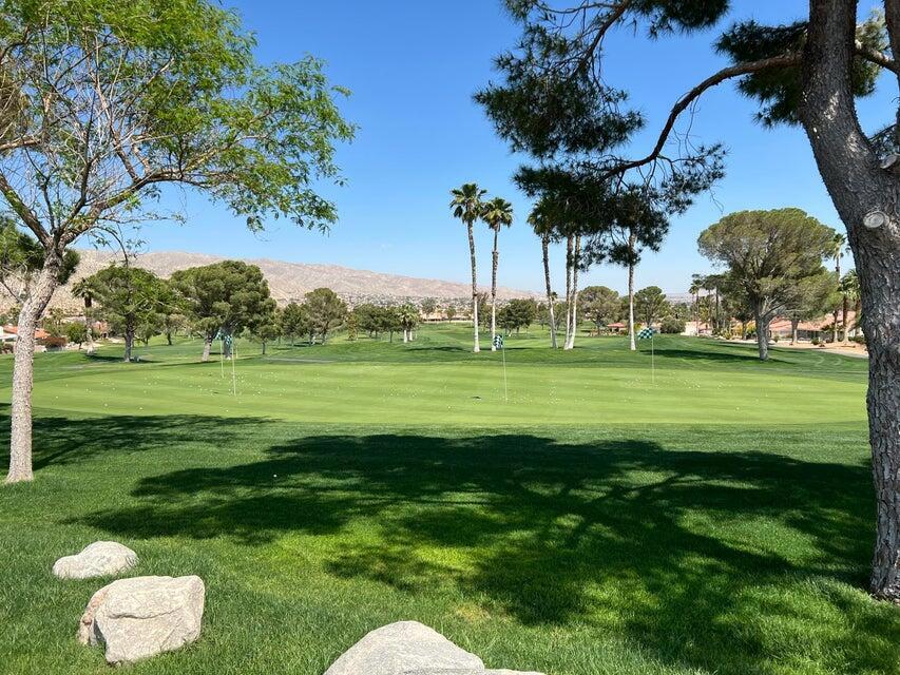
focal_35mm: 26
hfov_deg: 67.3
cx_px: 450
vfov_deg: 53.1
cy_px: 338
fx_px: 676
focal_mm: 5.7
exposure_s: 1/3968
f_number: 1.5
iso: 50
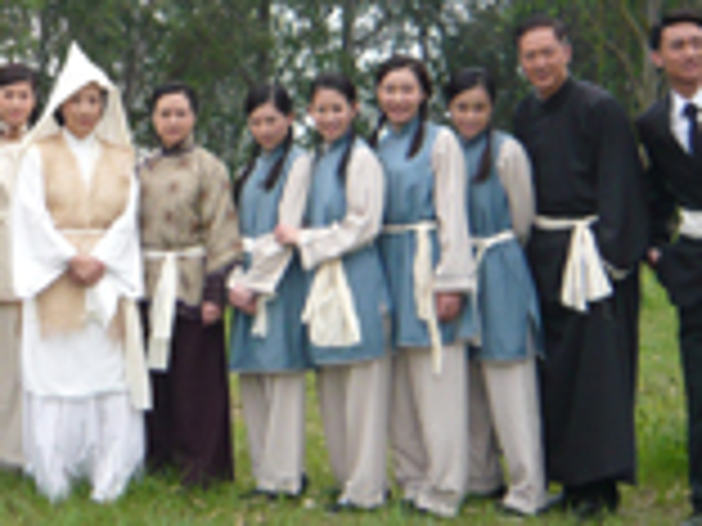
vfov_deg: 20.1
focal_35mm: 72
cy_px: 81
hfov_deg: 26.2
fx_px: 1460
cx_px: 81
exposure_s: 1/500
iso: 100
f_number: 2.8
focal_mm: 4.6
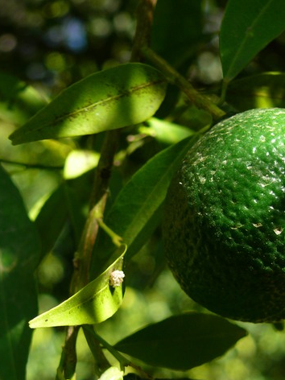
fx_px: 1186
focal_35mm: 108
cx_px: 178
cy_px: 288
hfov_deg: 13.7
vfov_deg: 18.1
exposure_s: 1/80
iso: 100
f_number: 3.2
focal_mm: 14.4
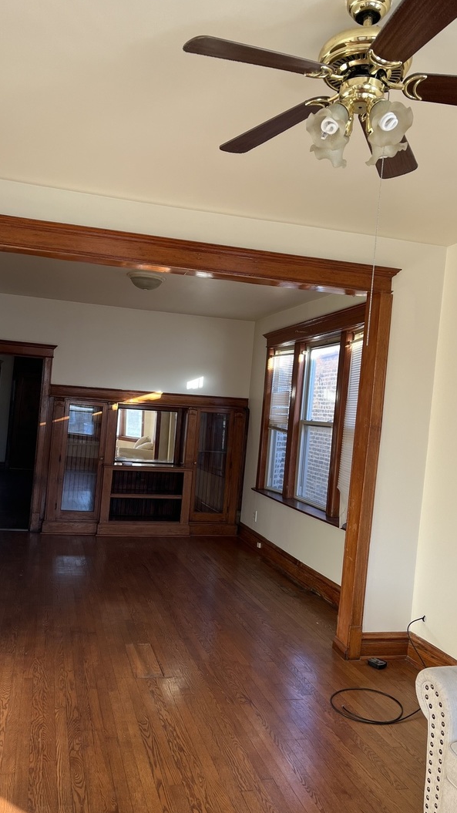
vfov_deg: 66.1
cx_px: 213
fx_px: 625
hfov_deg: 40.1
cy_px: 412
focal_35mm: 29
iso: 80
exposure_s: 1/121
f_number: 1.6
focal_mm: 5.1
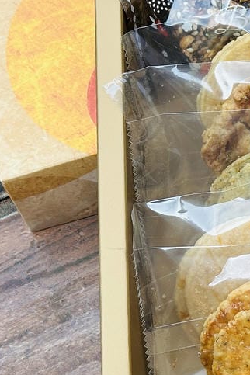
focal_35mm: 124
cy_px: 124
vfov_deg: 16.5
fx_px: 1292
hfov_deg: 10.5
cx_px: 425
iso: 64
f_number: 1.78
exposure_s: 1/797
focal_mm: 6.86
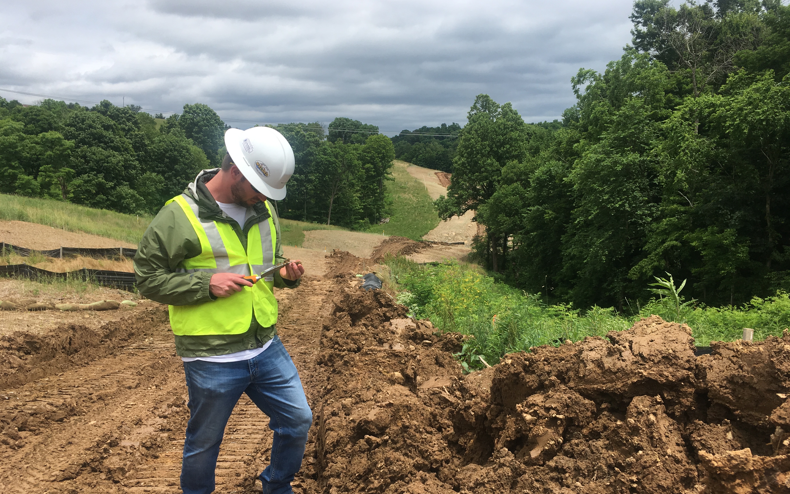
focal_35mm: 31
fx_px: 667
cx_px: 392
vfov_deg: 40.5
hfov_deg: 61.2
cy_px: 287
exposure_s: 1/1672
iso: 25
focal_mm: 4.15
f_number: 2.2
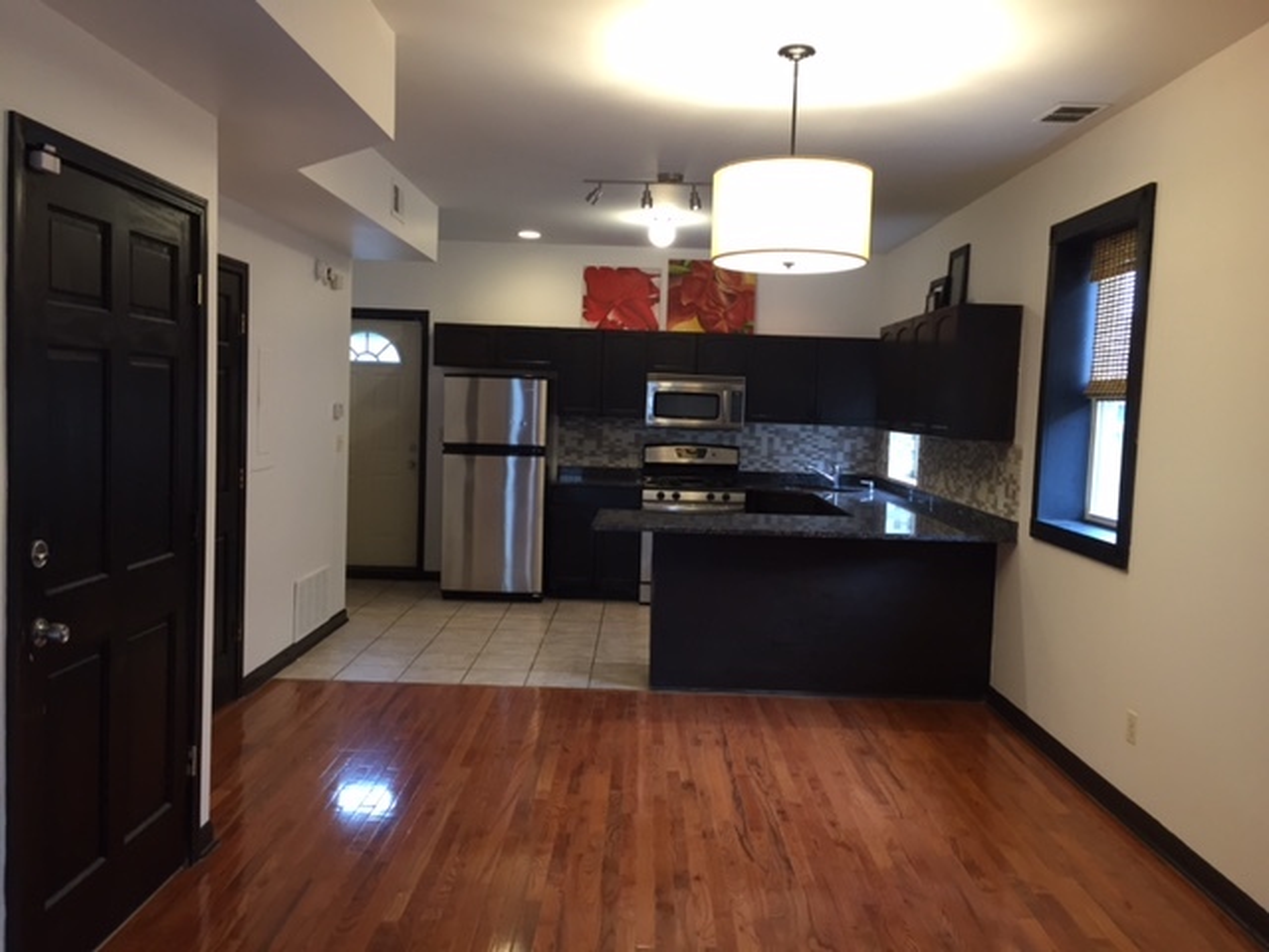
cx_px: 634
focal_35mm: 29
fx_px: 1063
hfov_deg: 61.7
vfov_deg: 48.2
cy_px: 476
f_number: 2.2
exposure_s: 1/30
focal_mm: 4.15
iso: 80
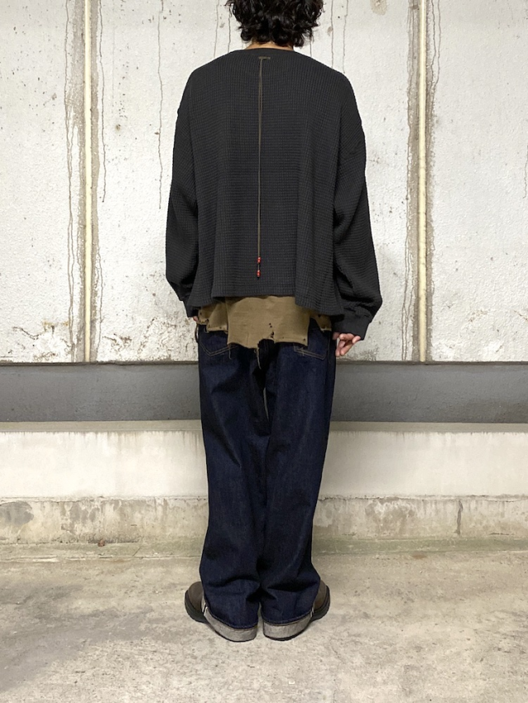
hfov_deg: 53.1
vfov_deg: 67.3
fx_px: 529
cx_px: 264
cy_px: 352
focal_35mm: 26
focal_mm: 4.25
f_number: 1.8
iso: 500
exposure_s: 1/25
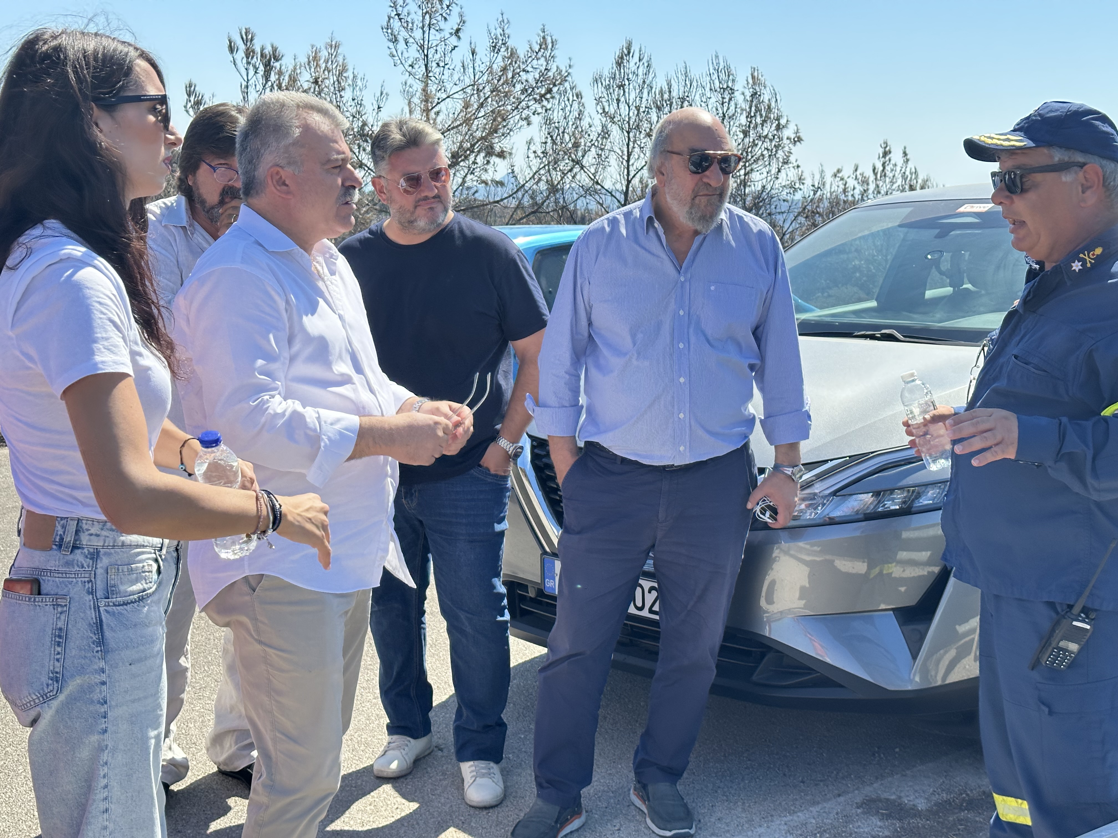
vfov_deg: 30.3
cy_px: 419
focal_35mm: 48
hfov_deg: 39.7
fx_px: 1550
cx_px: 559
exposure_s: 1/2358
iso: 64
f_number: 1.78
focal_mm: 6.86
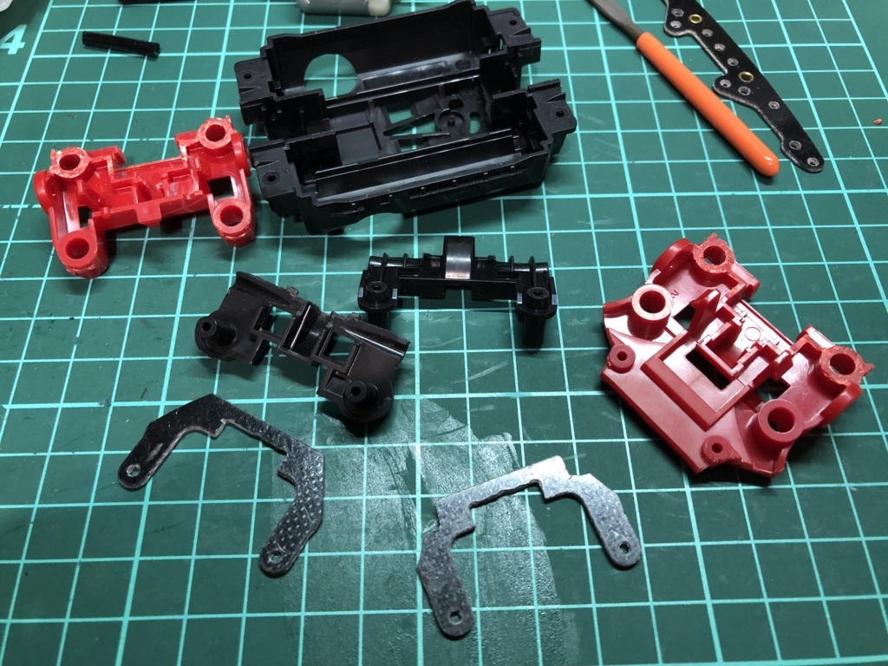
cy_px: 333
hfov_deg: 63.4
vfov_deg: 49.7
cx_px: 444
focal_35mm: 28
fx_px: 718
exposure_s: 1/12
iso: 100
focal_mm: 3.99
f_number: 1.8
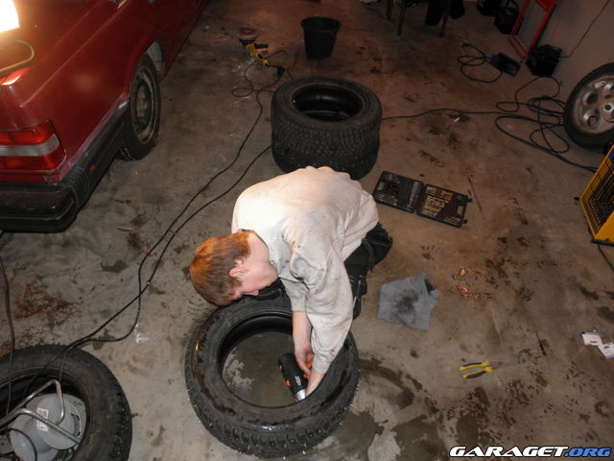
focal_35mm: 26
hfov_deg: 67.3
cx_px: 307
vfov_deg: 53.1
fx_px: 461
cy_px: 230
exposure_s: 1/30
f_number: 2.8
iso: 100
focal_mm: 4.6
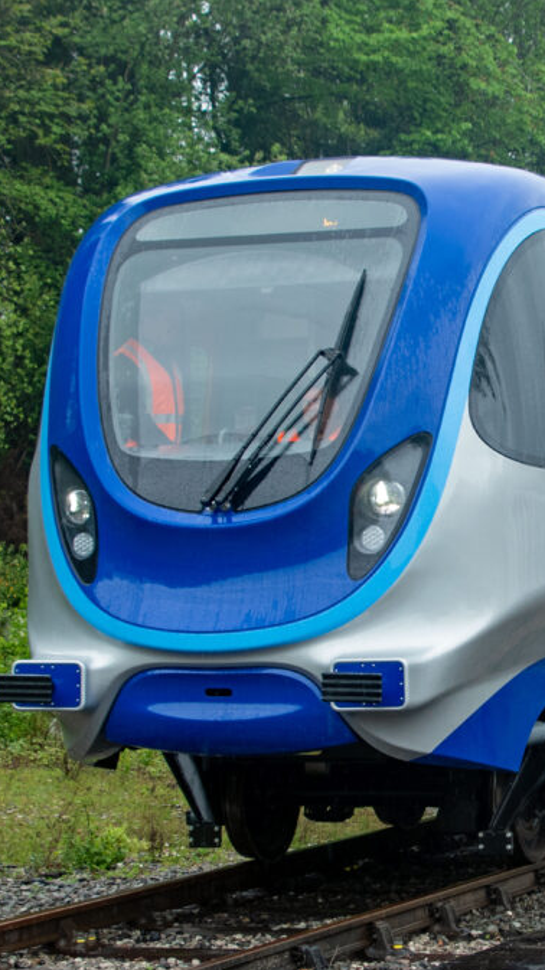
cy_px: 491
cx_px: 559
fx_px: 1723
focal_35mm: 67
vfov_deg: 31.4
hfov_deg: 17.5
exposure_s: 1/200
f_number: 5.6
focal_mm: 28
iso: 200
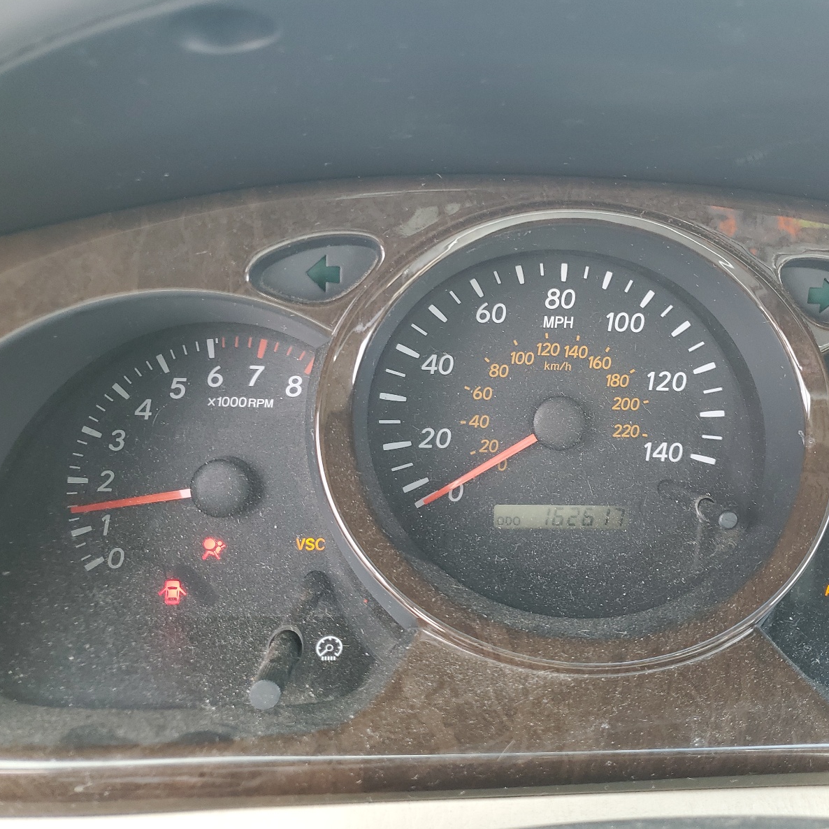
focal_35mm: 31
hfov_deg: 51.7
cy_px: 412
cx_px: 542
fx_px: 840
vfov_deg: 52.5
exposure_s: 1/100
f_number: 1.5
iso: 52
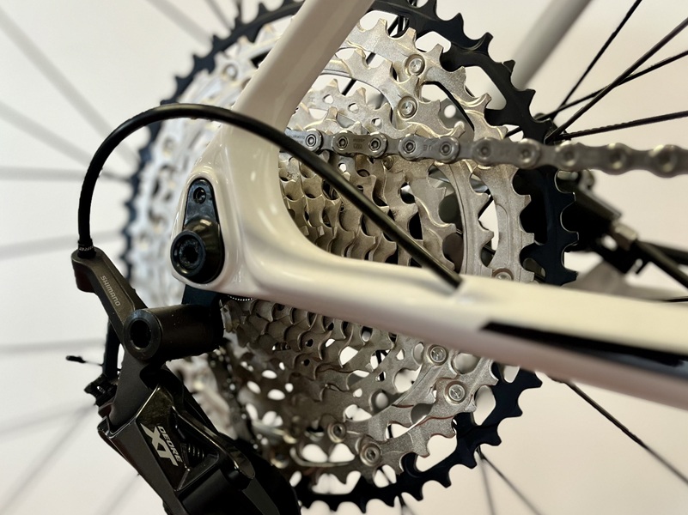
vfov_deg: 53.0
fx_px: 517
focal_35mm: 26
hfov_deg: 67.3
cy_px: 258
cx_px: 344
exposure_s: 1/100
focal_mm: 5.1
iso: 125
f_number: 1.6
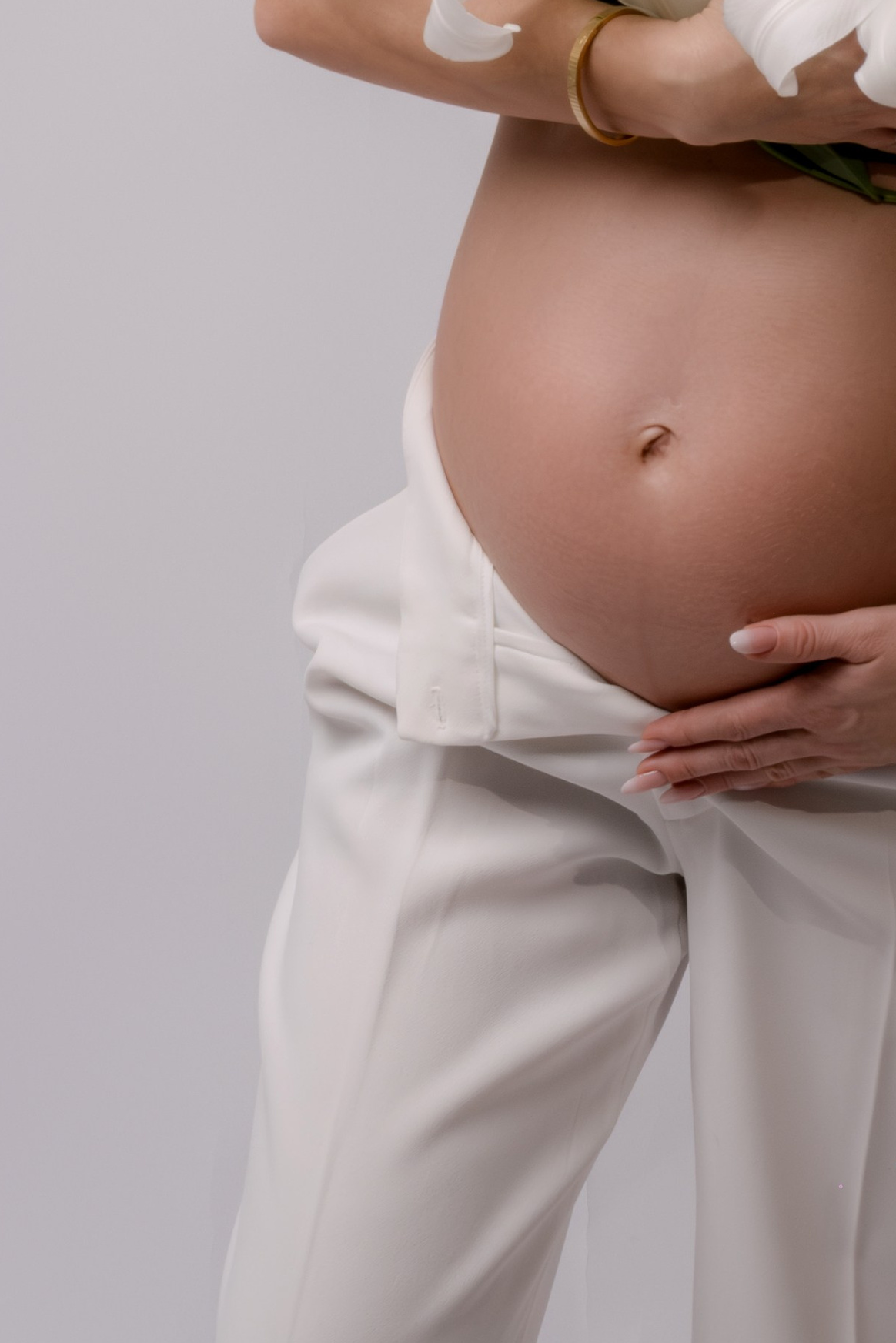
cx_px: 754
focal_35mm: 99
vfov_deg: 20.1
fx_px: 3694
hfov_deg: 13.7
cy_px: 57
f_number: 14
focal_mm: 30
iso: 1250
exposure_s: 1/200
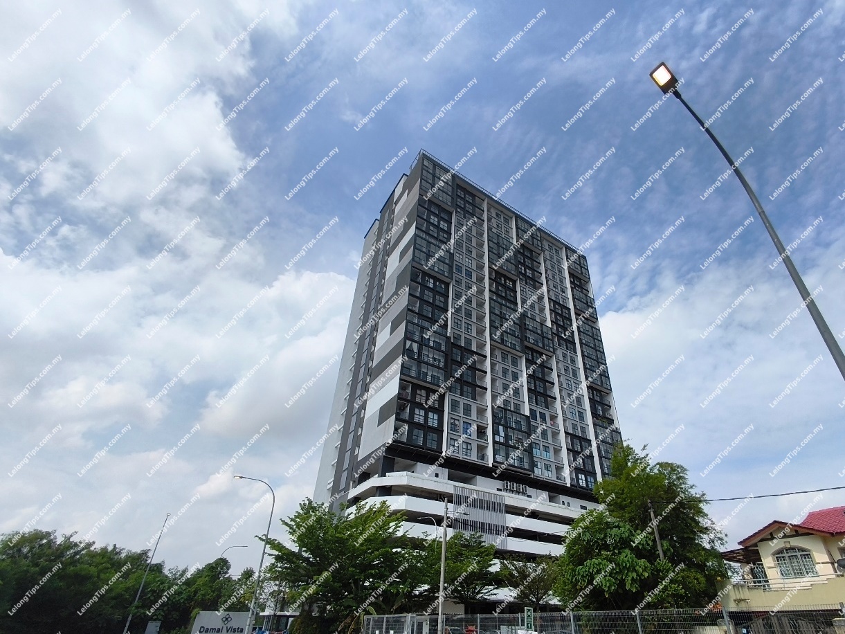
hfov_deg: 98.2
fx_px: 366
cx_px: 422
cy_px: 317
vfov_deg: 81.8
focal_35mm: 15
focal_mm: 1.65
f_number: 2.2
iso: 50
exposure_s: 1/4357
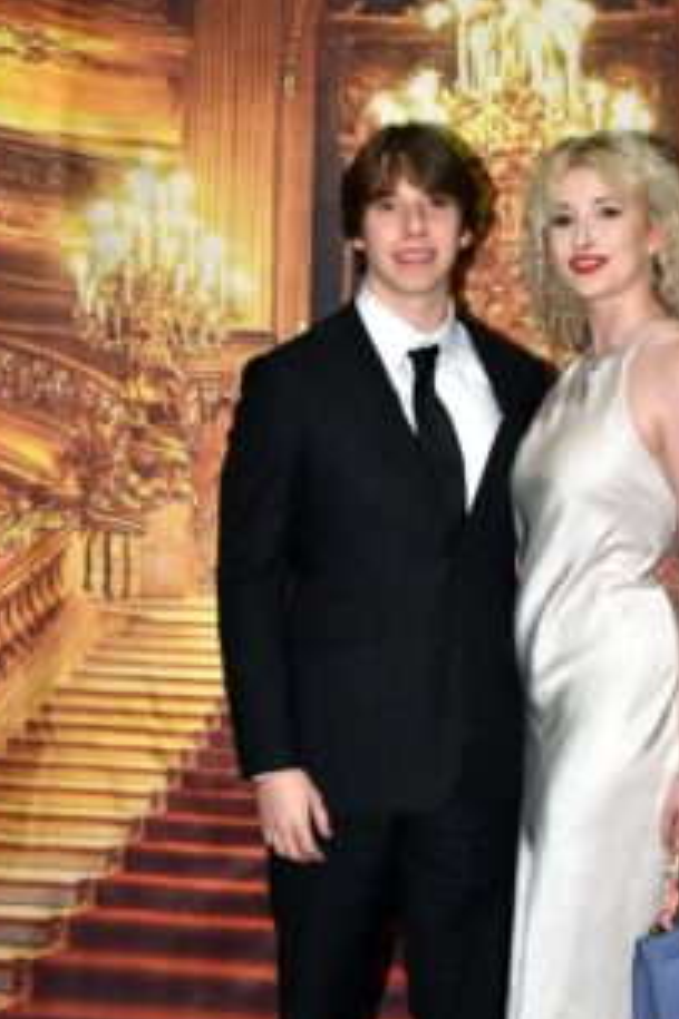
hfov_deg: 21.5
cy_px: 638
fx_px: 1784
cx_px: 435
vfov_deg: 31.8
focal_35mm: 63
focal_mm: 40
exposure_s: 1/60
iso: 1600
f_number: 6.3
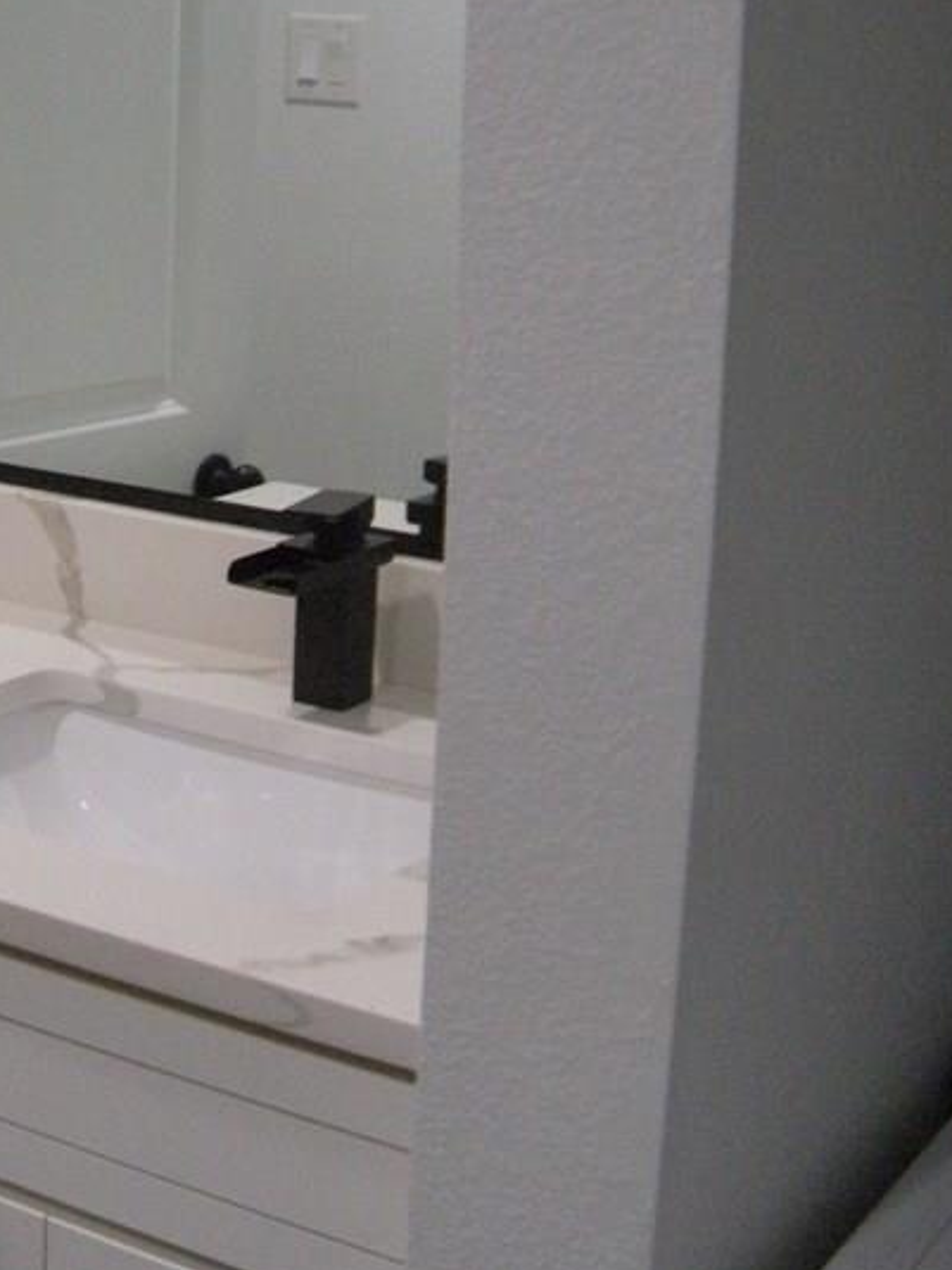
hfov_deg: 21.6
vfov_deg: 28.4
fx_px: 2458
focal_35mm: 67
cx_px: 180
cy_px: 278
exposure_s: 1/53
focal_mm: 5.9
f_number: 3.8
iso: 400
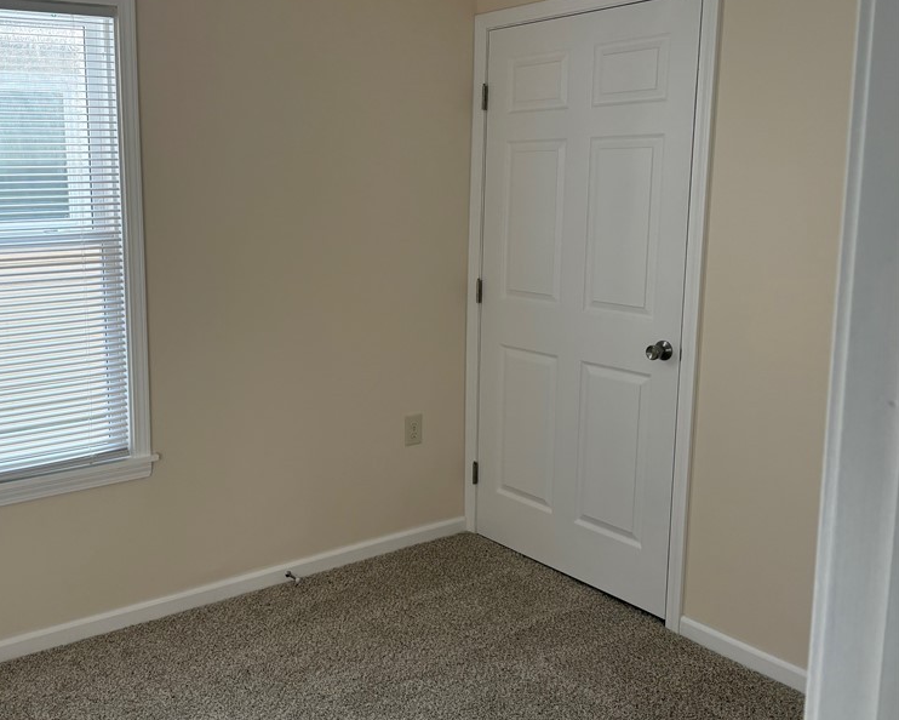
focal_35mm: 35
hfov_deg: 50.4
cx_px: 284
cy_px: 332
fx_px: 931
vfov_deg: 42.2
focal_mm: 5.96
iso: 80
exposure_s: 1/156
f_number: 1.6
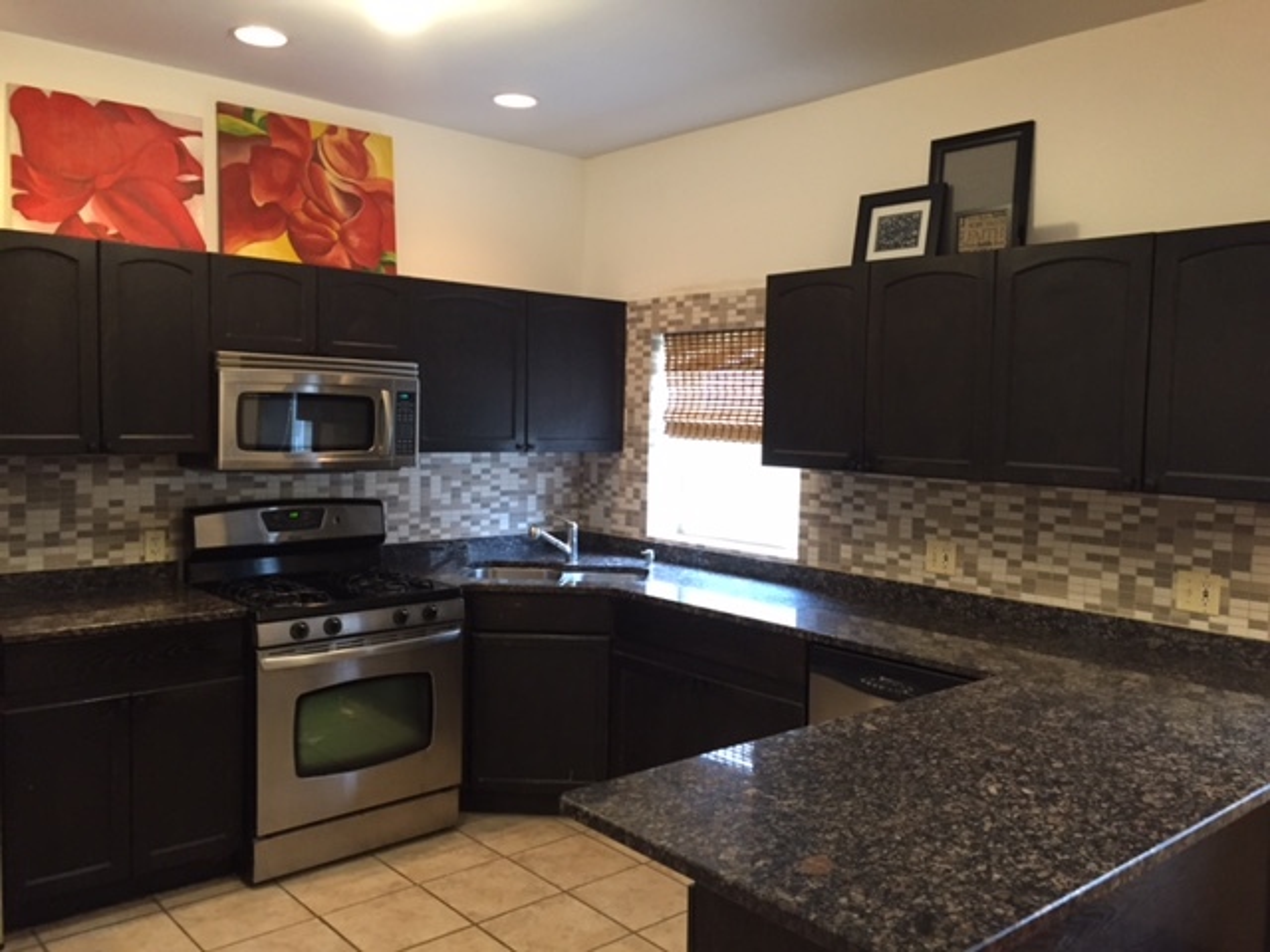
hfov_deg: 61.7
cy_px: 476
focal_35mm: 29
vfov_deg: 48.2
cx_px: 635
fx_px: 1064
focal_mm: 4.15
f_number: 2.2
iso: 160
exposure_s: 1/30
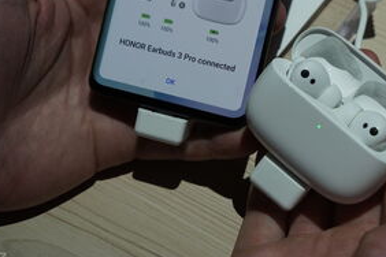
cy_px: 3
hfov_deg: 20.7
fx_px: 1051
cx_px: 271
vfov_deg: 13.8
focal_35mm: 98
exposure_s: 1/160
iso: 640
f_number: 6.3
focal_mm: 45
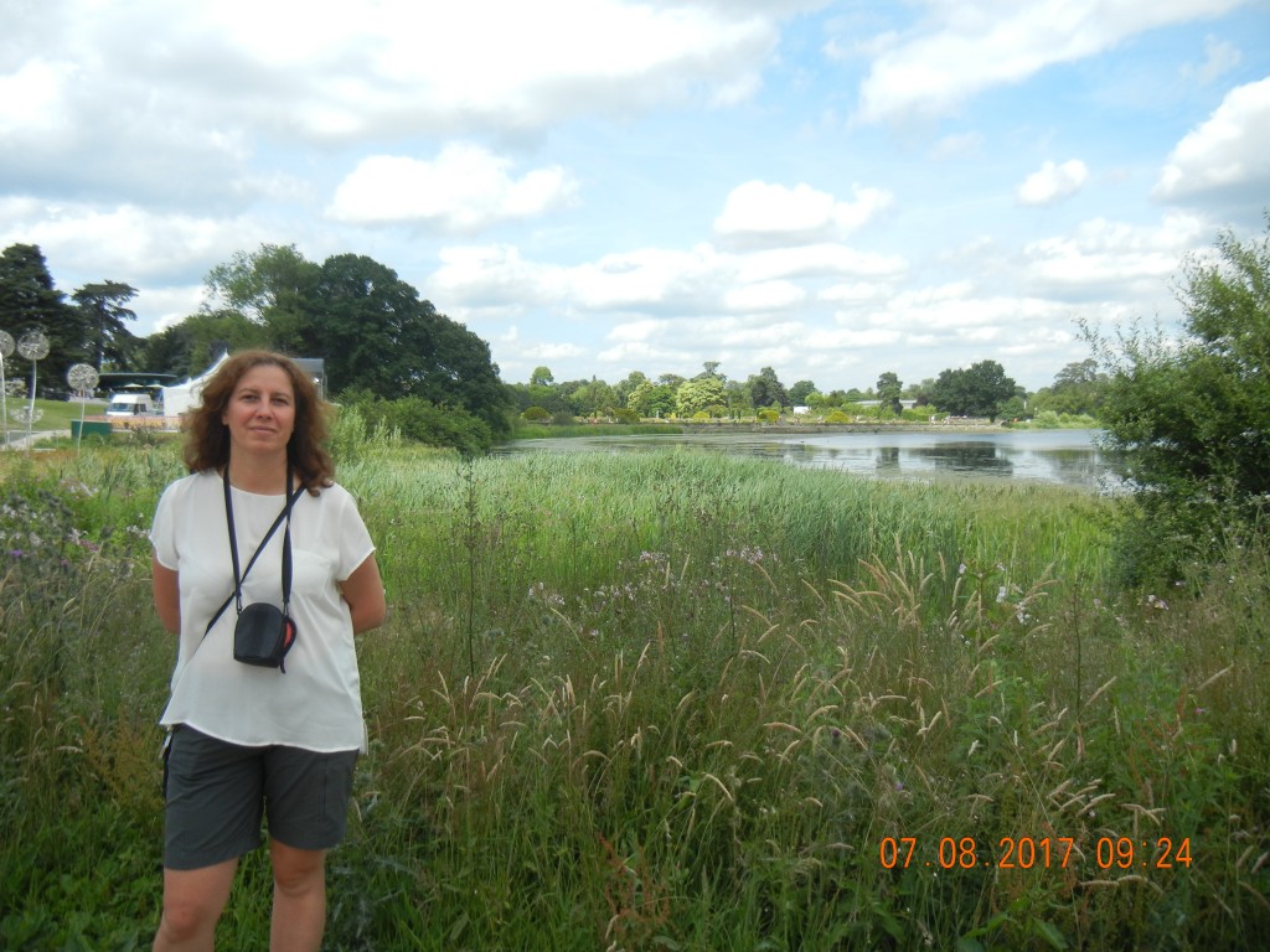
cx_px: 635
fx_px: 1101
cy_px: 476
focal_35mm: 30
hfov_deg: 60.0
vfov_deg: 46.8
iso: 160
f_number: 7
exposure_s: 1/256
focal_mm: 5.4
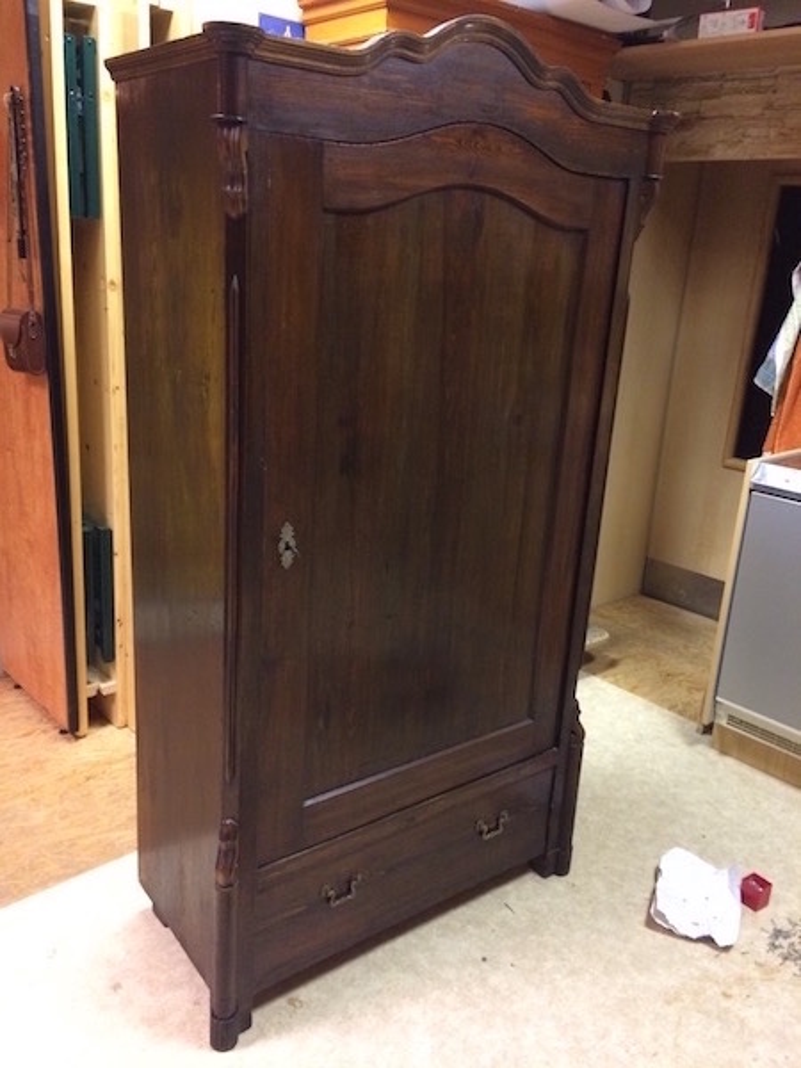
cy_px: 534
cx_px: 400
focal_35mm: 29
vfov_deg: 61.7
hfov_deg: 48.2
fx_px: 895
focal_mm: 4.15
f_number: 2.2
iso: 320
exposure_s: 1/25
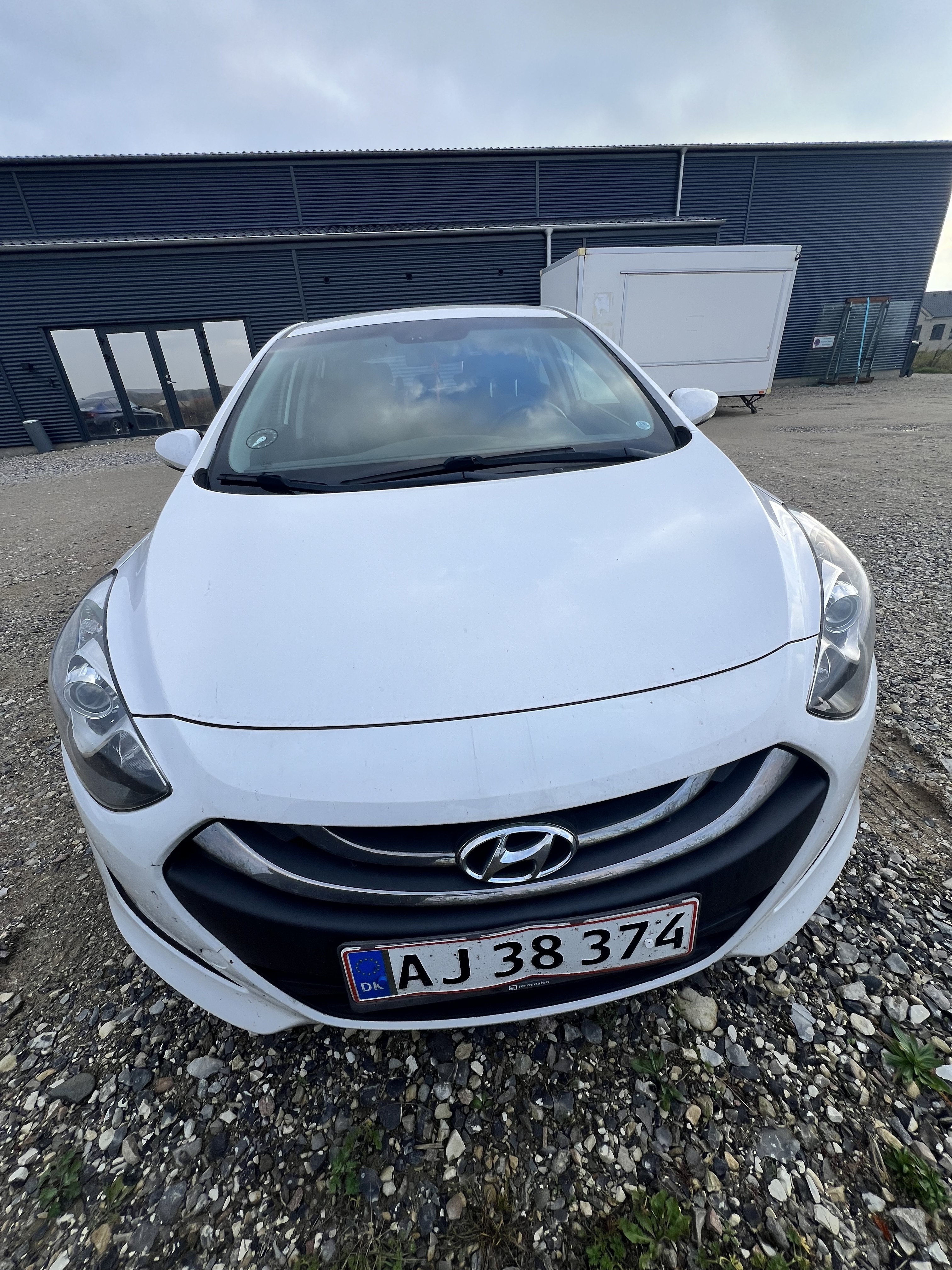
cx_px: 476
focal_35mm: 13
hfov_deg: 89.9
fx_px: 477
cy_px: 635
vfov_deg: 106.2
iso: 32
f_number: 1.8
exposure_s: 1/449
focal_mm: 1.57
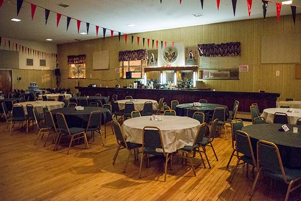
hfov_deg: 73.7
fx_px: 201
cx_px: 150
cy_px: 100
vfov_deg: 53.2
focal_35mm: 24
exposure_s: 1/250
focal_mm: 24
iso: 5600
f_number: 2.8
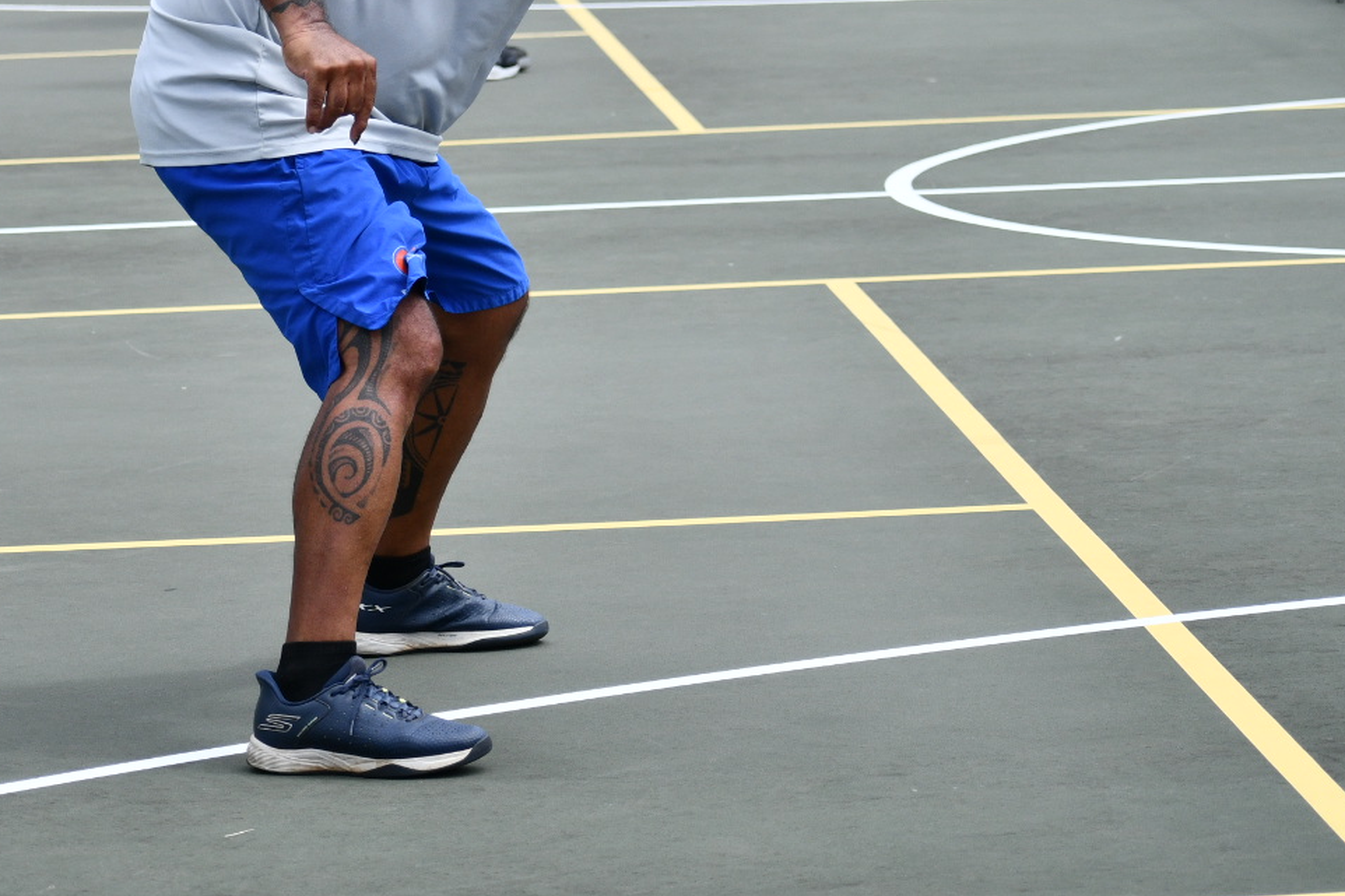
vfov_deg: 7.0
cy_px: 245
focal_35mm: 197
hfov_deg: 10.4
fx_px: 7358
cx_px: 396
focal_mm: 78
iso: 400
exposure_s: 1/4000
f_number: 4.8
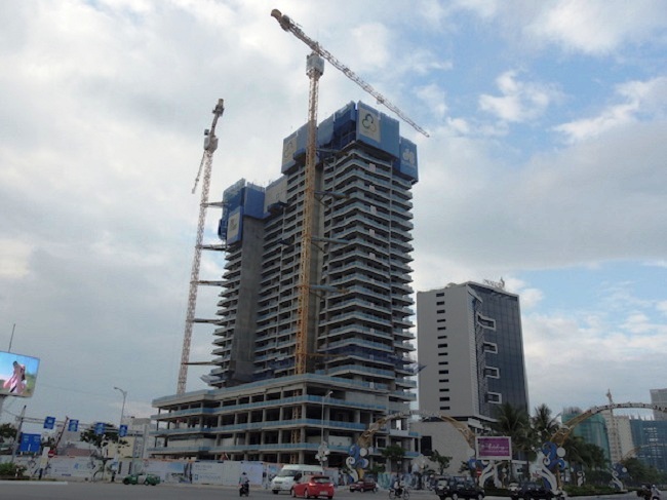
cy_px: 250
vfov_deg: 46.8
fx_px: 578
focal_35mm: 30
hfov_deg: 60.0
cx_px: 334
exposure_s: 1/320
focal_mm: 5.3
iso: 100
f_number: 4.9
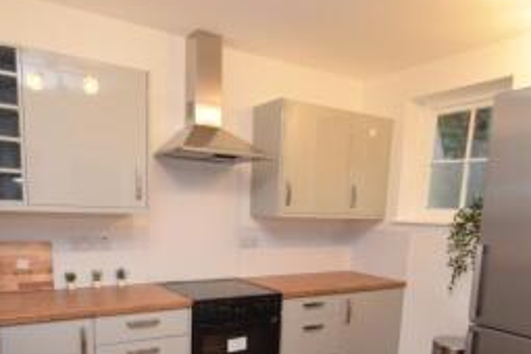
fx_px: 413
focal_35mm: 28
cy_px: 270
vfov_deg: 44.7
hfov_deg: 65.4
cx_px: 246
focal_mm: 10
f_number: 4
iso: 800
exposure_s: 1/60
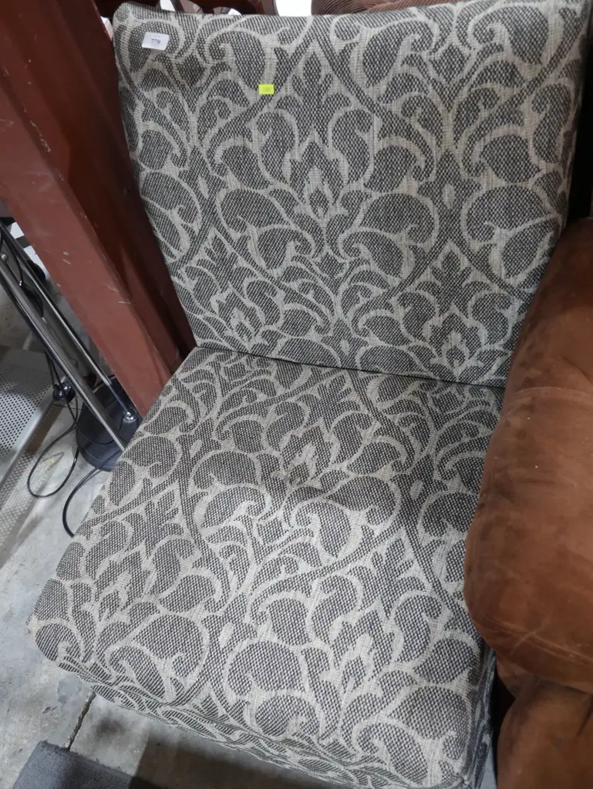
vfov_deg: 49.0
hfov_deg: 37.8
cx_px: 296
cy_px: 394
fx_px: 867
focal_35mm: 38
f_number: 4.1
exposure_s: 1/60
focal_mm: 19
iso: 1000
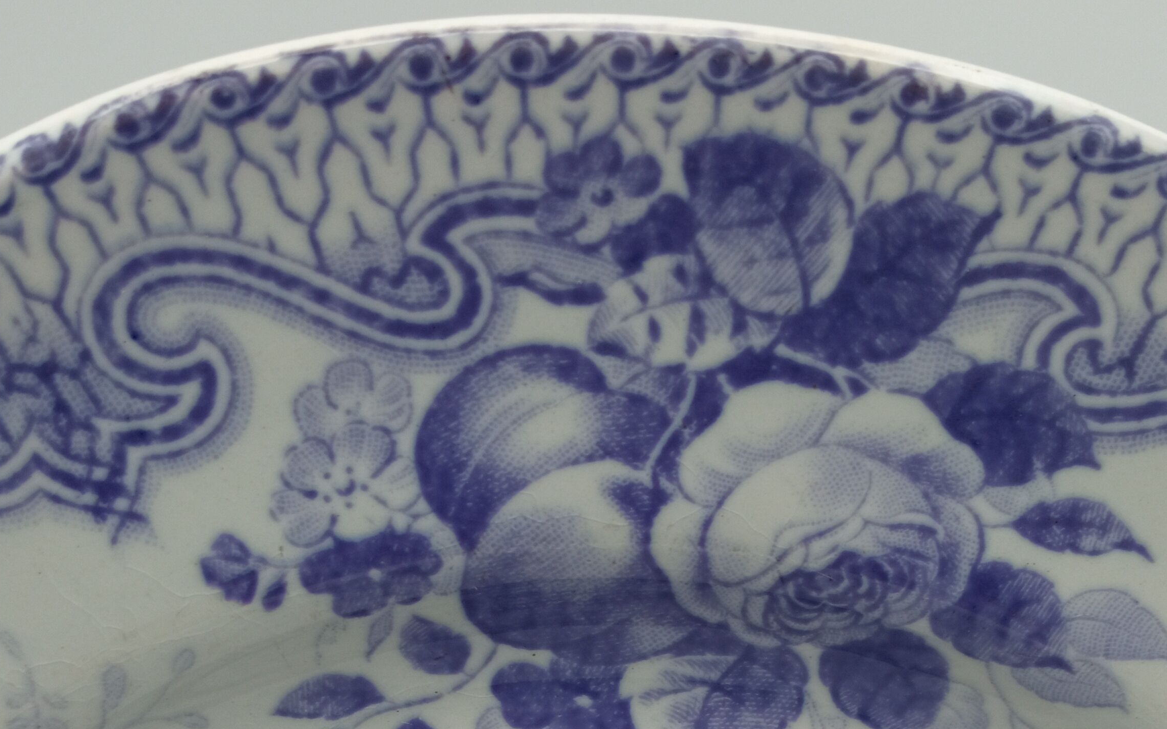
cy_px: 863
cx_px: 698
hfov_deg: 38.7
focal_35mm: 52
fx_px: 1654
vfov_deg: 22.9
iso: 155
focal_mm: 3.79
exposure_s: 1/100
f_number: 2.2
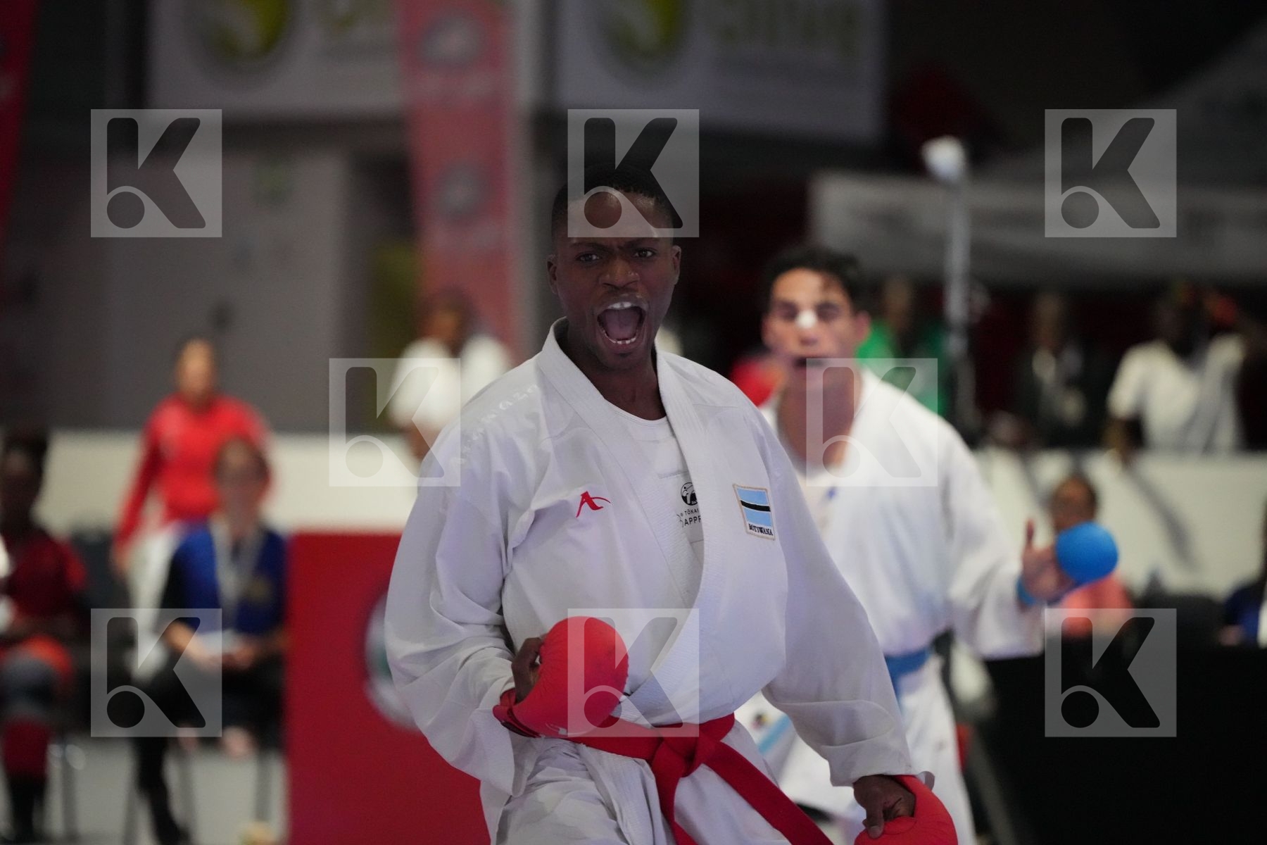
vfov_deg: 8.0
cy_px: 422
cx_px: 634
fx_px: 6018
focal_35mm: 171
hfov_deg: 12.0
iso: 12800
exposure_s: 1/800
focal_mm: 171
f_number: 2.8
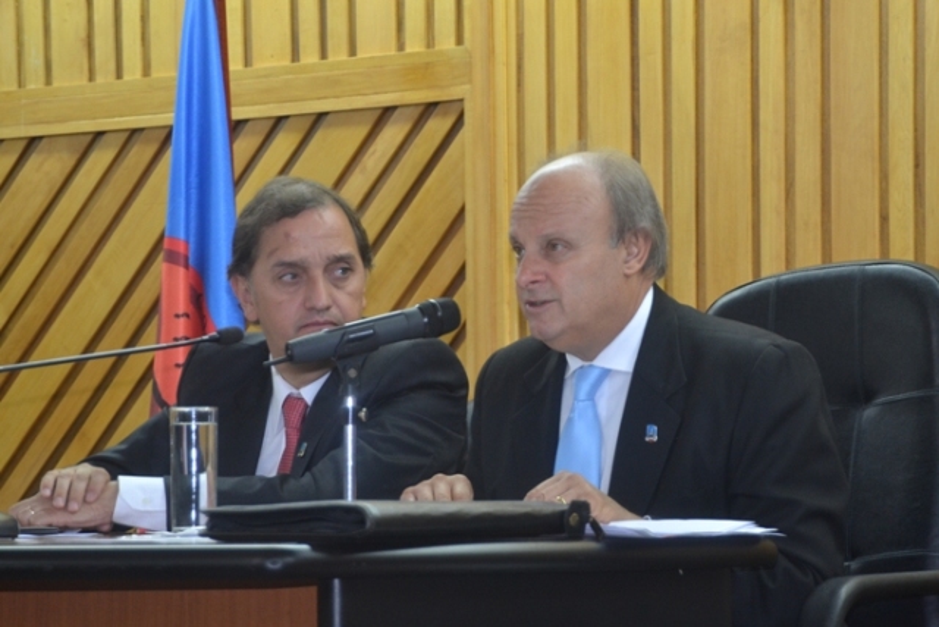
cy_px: 314
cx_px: 470
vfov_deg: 7.6
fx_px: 4696
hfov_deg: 11.4
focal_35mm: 180
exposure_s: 1/60
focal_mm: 120
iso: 900
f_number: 5.6
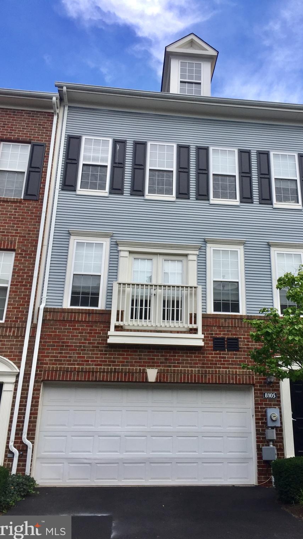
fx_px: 457
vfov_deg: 61.0
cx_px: 187
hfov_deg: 36.5
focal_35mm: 32
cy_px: 272
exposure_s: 1/719
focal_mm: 4.15
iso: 32
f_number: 2.2
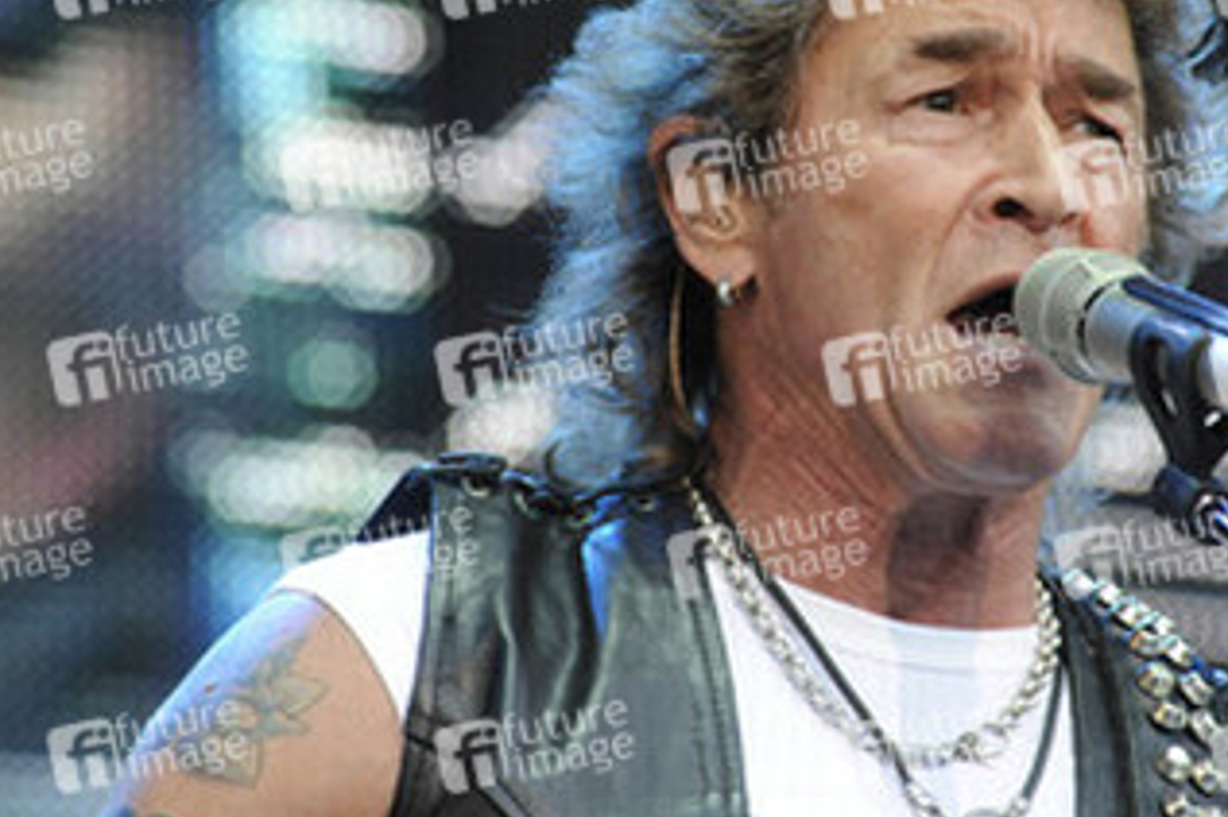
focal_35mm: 427
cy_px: 263
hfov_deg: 4.8
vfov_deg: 3.2
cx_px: 819
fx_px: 14557
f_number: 9
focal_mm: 300
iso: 2500
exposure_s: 1/250
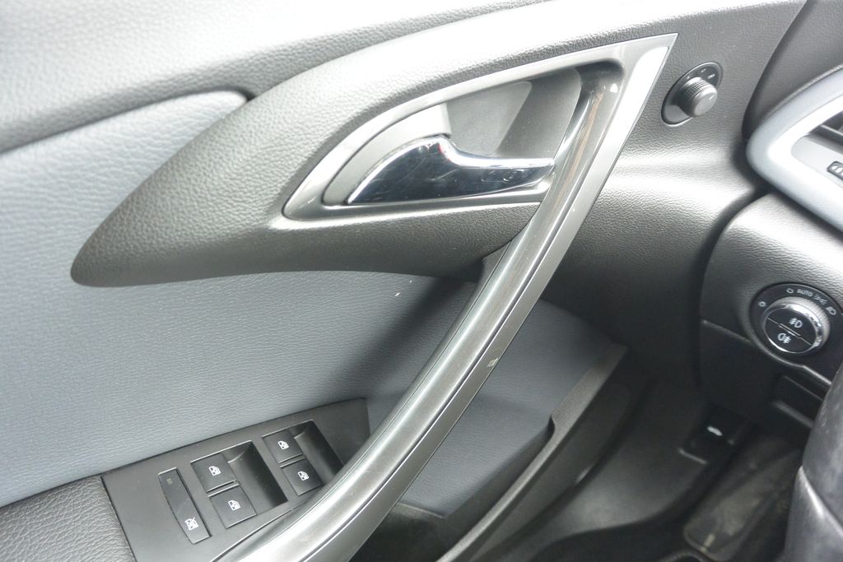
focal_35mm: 27
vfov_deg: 47.9
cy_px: 281
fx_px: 632
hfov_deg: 67.4
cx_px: 422
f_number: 3.5
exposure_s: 1/30
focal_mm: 10
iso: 900
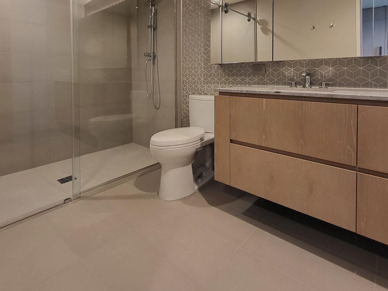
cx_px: 208
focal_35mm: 19
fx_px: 213
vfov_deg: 66.0
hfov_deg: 84.5
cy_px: 87
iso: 320
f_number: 2.2
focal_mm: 1.74
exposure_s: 1/40
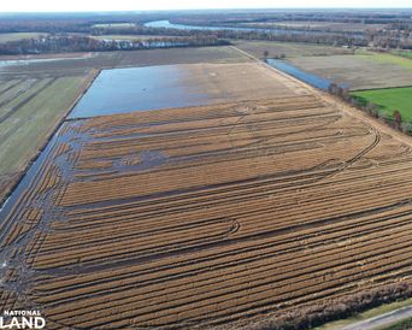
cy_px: 164
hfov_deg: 65.1
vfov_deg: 55.0
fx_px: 317
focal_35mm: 26
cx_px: 256
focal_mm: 8.38
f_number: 2.8
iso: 100
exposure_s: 1/640
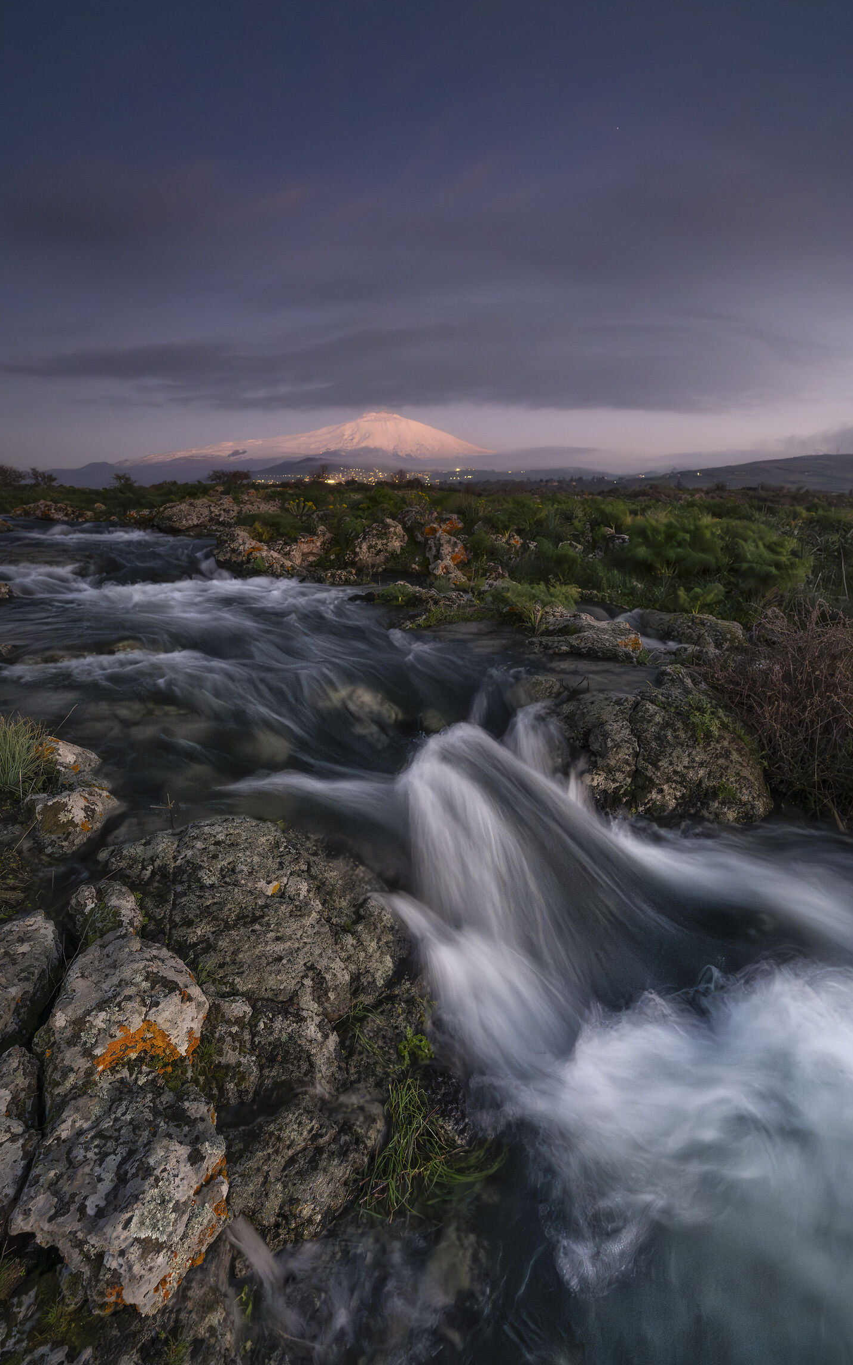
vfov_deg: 101.5
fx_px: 558
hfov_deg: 74.8
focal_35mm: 15
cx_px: 435
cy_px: 676
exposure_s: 1/2.5
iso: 2000
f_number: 5
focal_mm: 14
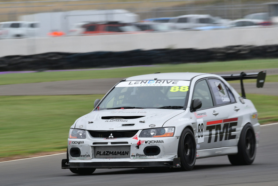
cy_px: 93
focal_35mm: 600
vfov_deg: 2.3
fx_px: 4635
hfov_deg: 3.4
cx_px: 139
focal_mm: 400
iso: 160
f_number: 14
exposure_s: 1/80
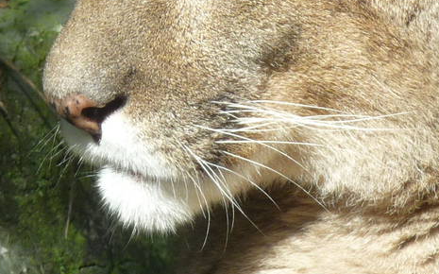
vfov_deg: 1.3
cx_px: 332
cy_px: 61
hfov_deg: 2.1
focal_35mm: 1022
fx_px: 12220
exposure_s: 1/125
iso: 100
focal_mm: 47
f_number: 4.9
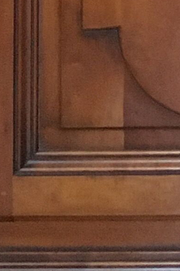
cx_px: 528
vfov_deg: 8.6
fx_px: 1575
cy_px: -448
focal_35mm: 210
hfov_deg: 6.1
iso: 250
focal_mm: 4.15
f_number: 2.2
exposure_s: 1/17
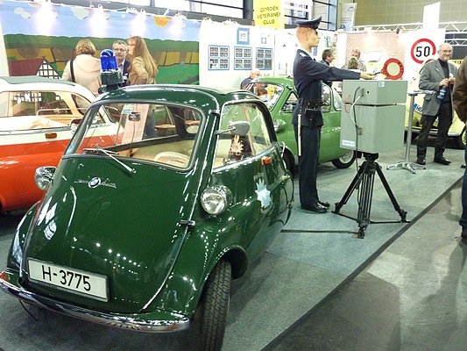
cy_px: 176
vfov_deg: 44.2
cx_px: 234
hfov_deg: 56.8
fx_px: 432
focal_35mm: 32
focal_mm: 5.3
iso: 400
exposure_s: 1/30
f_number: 3.5
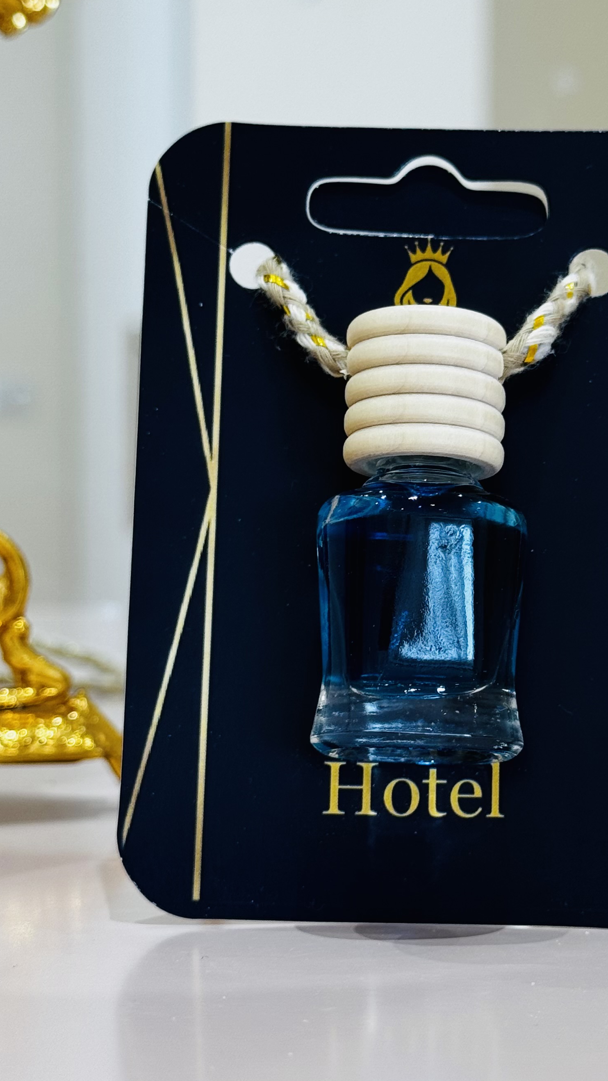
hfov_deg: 15.1
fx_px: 2293
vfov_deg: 26.5
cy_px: 515
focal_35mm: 80
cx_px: 425
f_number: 1.78
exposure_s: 1/100
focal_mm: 6.76
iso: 50
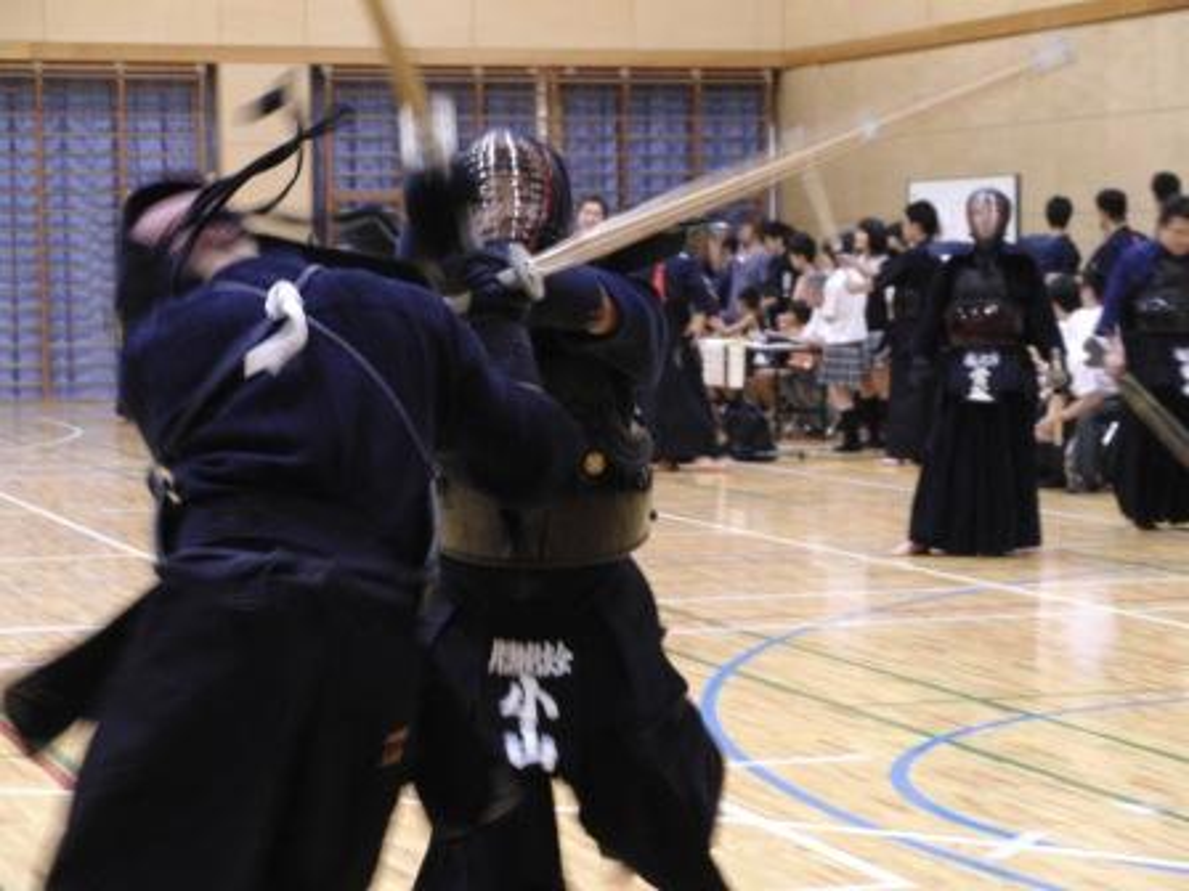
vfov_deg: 15.2
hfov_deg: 20.2
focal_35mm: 97
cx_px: 594
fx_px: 3332
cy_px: 446
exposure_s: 1/30
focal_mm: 16.87
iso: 400
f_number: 4.2
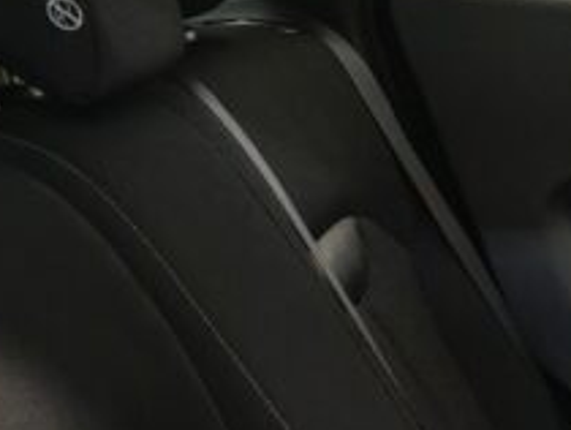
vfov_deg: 12.3
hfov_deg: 16.0
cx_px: 873
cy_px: 748
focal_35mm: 112
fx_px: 1850
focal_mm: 5.4
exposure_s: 1/50
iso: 200
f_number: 1.6
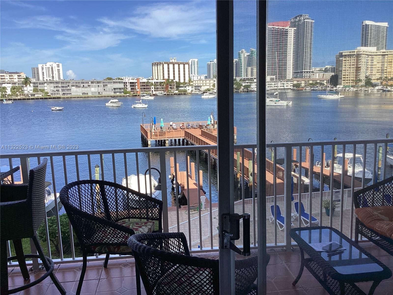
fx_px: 352
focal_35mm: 31
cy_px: 148
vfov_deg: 45.4
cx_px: 196
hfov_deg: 58.4
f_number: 2.4
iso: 25
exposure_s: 1/1072
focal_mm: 3.3
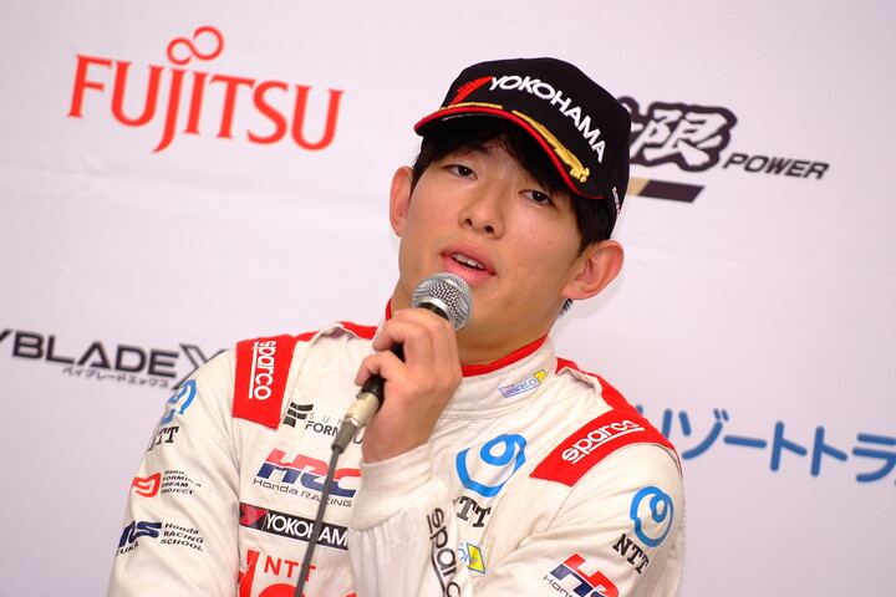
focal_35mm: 263
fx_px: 6545
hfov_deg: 7.8
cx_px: 448
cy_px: 298
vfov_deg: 5.2
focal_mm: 175
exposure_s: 1/250
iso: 400
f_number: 2.8
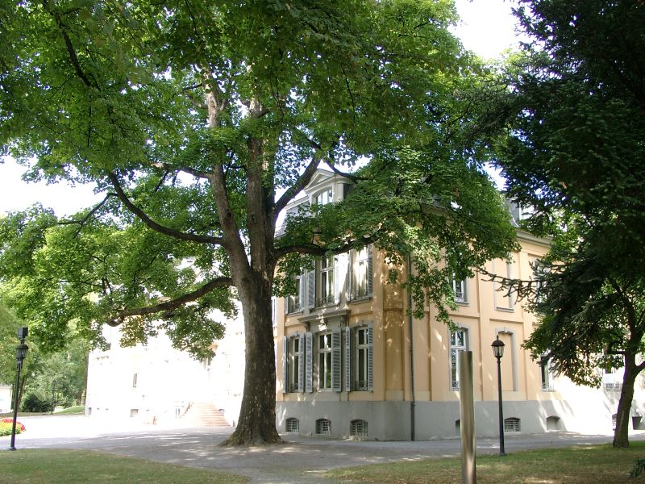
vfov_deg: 41.8
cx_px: 322
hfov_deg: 54.0
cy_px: 242
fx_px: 634
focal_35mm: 34
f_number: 4
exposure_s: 1/76.9
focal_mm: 7.13
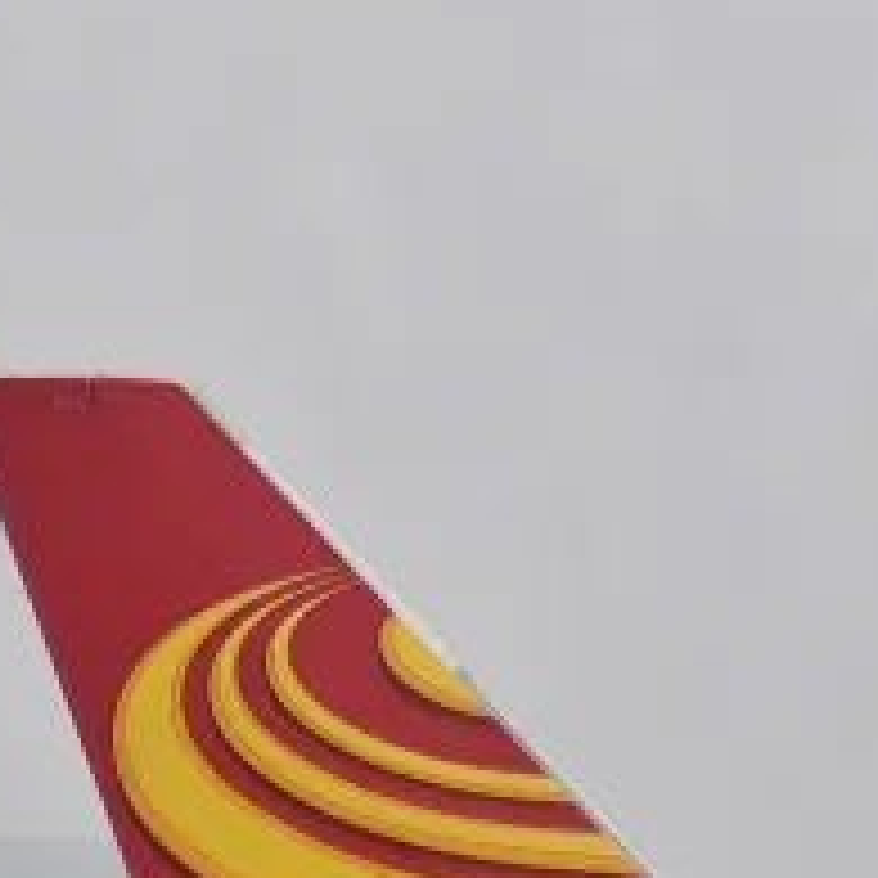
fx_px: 36874
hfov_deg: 1.4
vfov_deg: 1.4
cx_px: 3035
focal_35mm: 1285
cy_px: 1801
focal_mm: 19.4
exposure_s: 1/601
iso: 50
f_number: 2.5
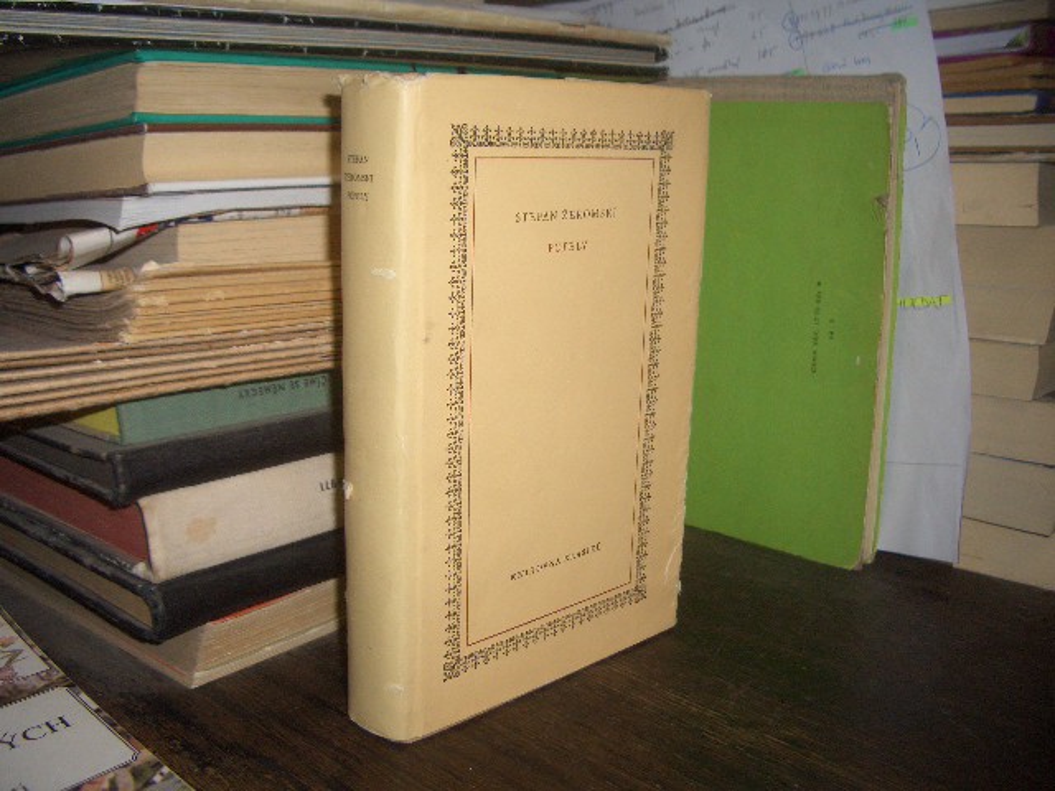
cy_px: 396
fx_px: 1067
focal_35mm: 35
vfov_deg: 40.7
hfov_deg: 52.6
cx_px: 528
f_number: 2.6
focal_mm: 5.8
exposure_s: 1/60
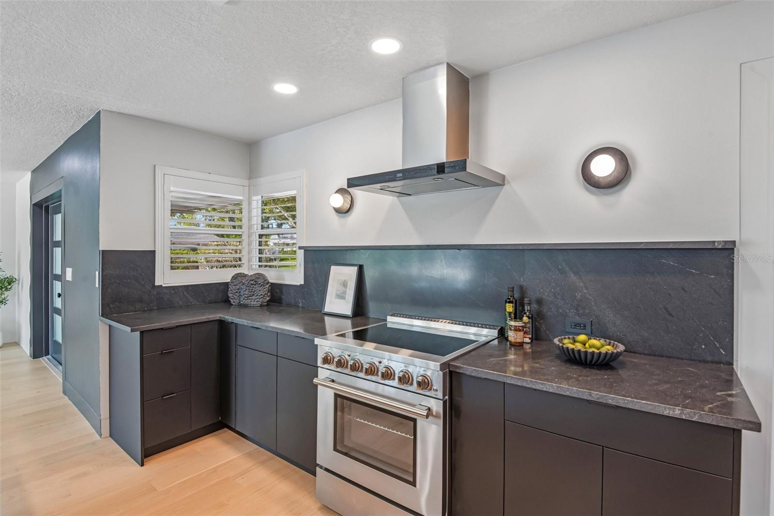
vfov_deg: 73.7
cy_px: 258
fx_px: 344
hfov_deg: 96.7
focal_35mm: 16
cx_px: 387
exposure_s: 1/13
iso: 400
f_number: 8
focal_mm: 16
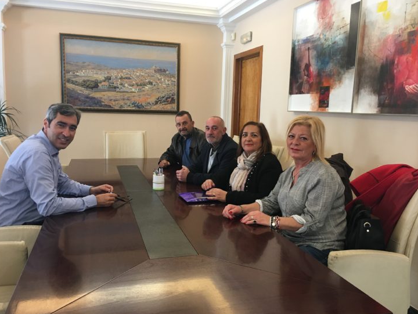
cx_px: 207
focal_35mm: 31
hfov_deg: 58.3
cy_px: 156
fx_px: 375
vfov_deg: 45.5
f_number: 2.2
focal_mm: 4.15
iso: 64
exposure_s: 1/33
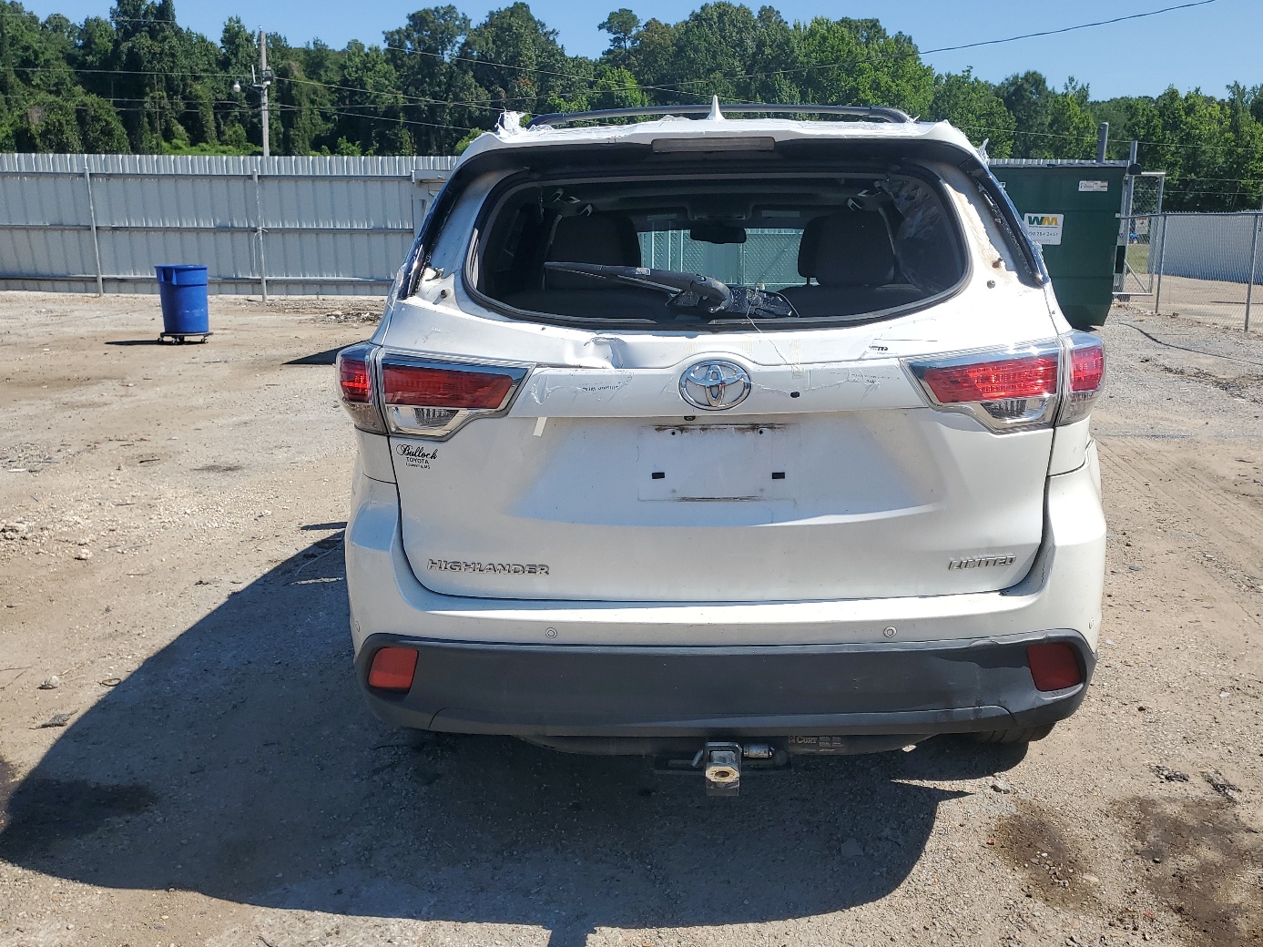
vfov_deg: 46.8
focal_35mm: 30
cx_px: 682
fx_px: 1094
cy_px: 489
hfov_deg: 59.9
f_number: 1.5
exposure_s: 1/3333
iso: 50
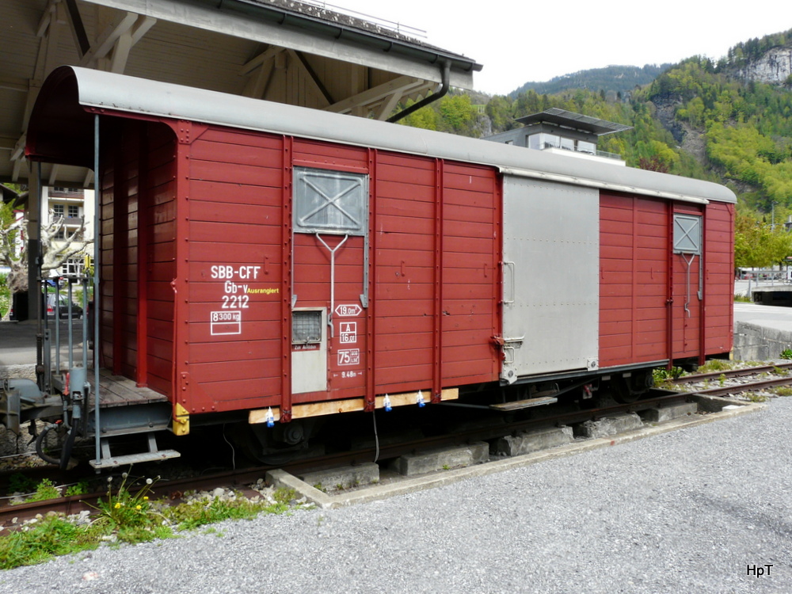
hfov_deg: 63.4
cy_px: 297
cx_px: 396
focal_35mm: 28
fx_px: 641
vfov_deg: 49.7
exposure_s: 1/200
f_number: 5.6
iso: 100
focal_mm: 4.6
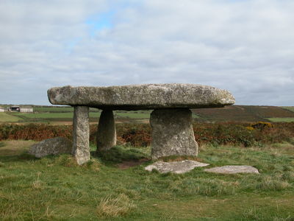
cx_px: 147
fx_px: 391
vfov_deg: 31.5
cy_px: 110
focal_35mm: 46
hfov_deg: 41.2
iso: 100
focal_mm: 11.6
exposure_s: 1/316
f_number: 5.9
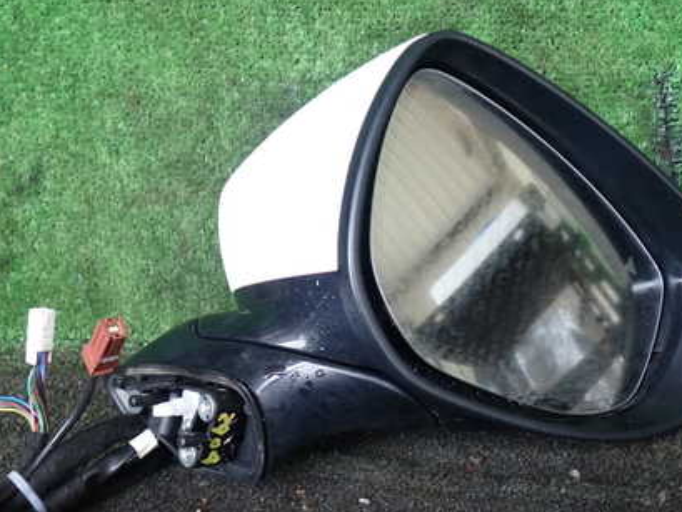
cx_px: 298
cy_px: 247
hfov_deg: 42.9
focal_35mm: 44
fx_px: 867
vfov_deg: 32.9
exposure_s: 1/30
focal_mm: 5.4
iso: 200
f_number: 2.3
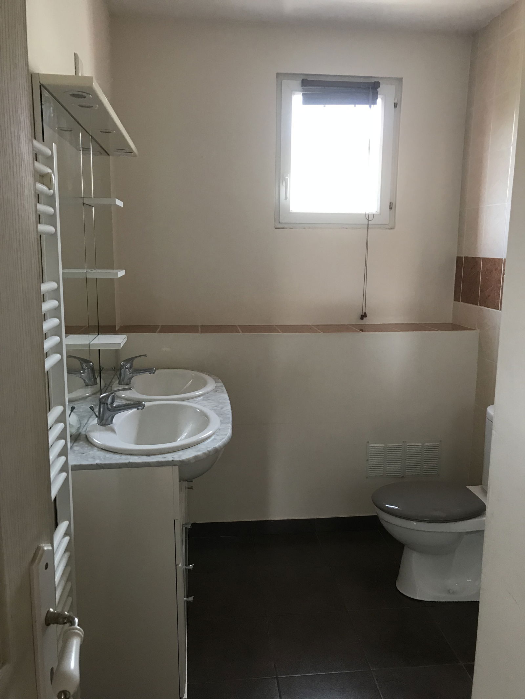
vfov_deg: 63.4
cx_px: 262
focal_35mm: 28
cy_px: 350
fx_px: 566
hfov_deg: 49.7
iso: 50
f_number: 1.8
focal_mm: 3.99
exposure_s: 1/17
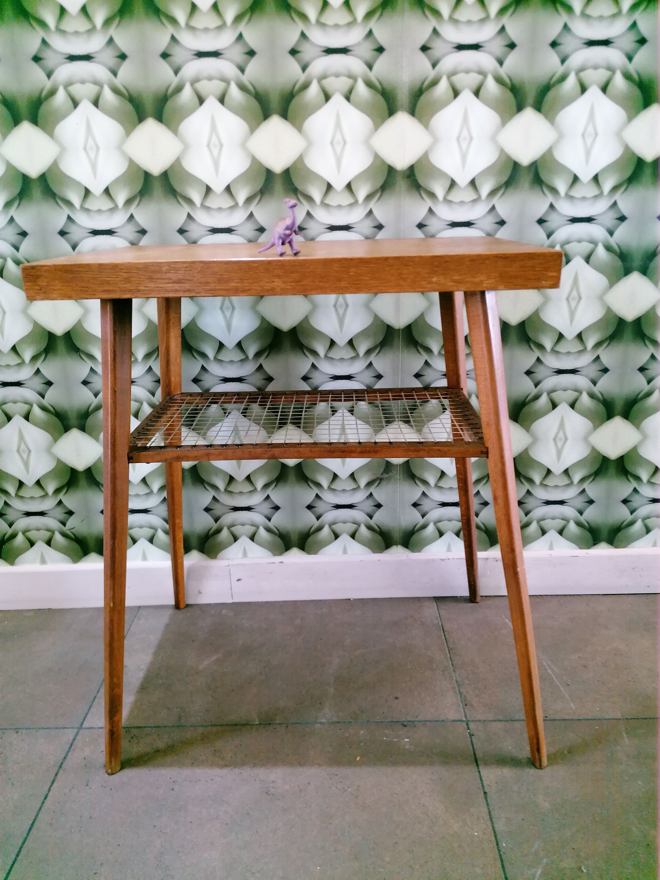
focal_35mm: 27
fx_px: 686
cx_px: 330
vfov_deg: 65.3
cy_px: 440
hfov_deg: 51.4
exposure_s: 1/25
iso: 400
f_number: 1.8
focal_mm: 4.75
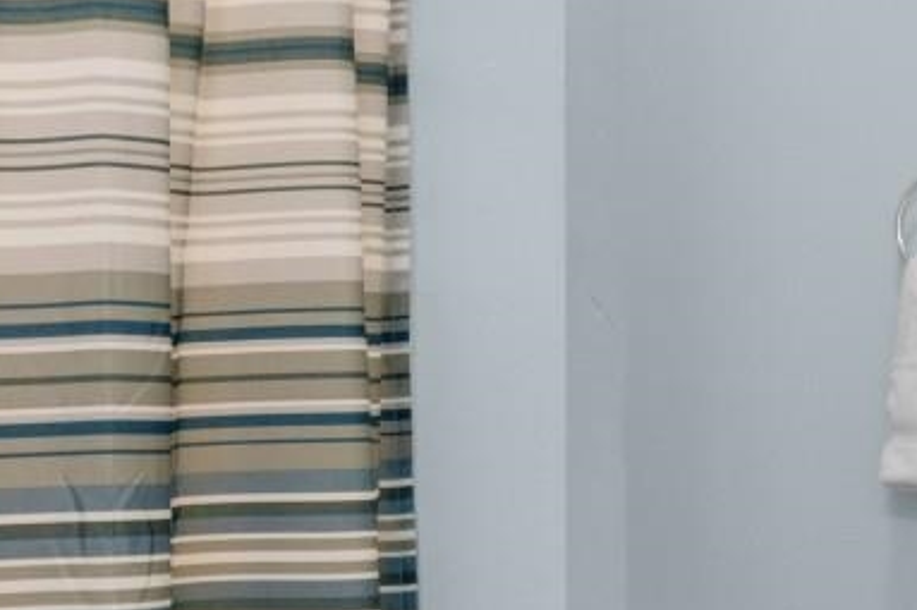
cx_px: 2
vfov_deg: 14.7
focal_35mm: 93
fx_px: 2368
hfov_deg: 21.2
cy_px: 364
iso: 100
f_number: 5
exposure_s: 1/2
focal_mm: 15
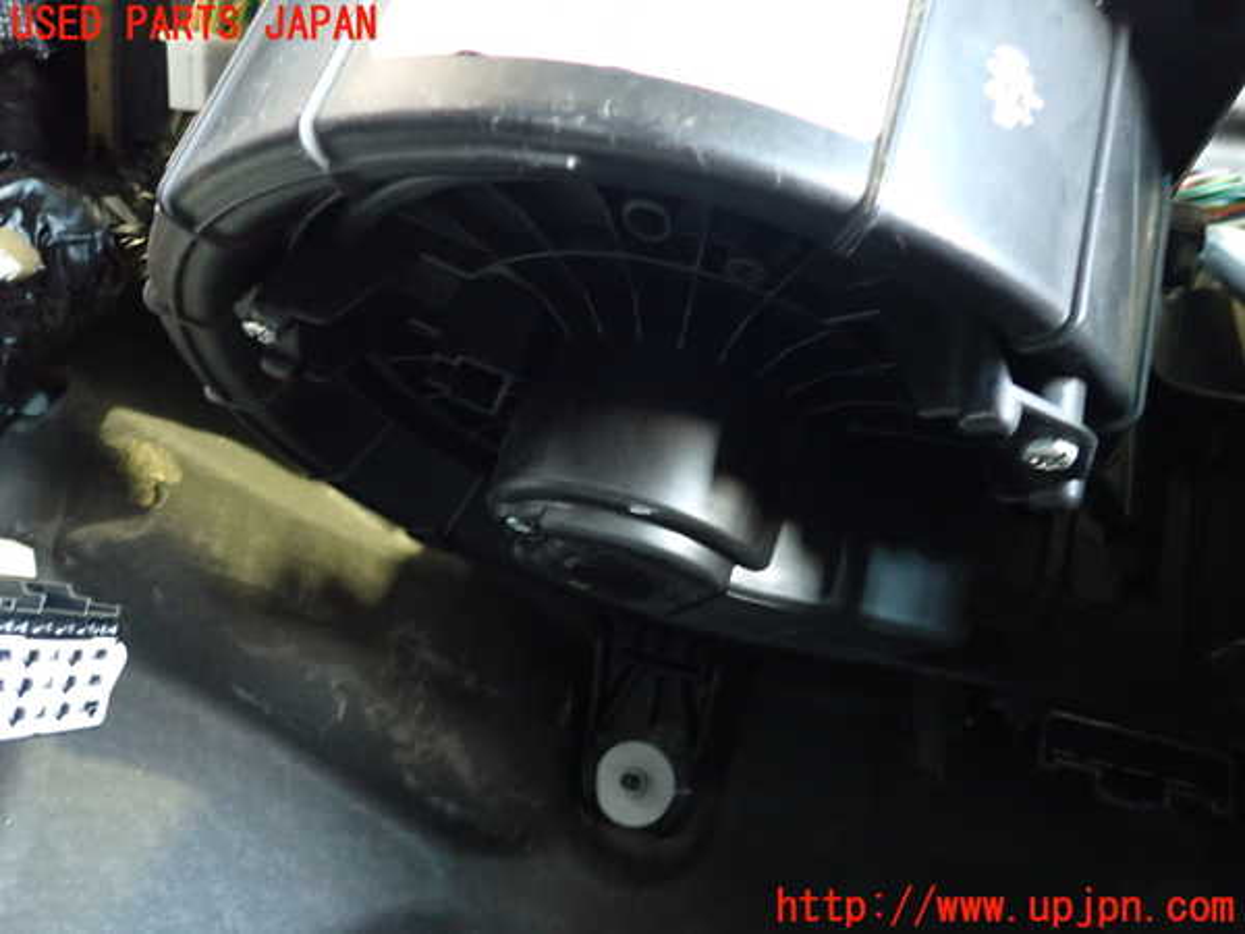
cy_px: 467
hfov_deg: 69.4
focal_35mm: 25
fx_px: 899
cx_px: 622
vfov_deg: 54.9
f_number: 2
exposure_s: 1/25
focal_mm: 4.5
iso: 800
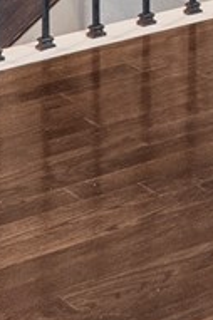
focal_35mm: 182
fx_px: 1618
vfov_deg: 9.6
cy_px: -516
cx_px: 899
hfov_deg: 6.1
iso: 2000
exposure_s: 1/1.67
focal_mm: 16
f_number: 11
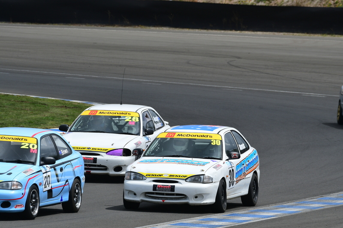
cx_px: 172
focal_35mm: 480
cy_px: 114
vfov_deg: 2.9
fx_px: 4572
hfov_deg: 4.3
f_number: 10
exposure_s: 1/640
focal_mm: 320
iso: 200
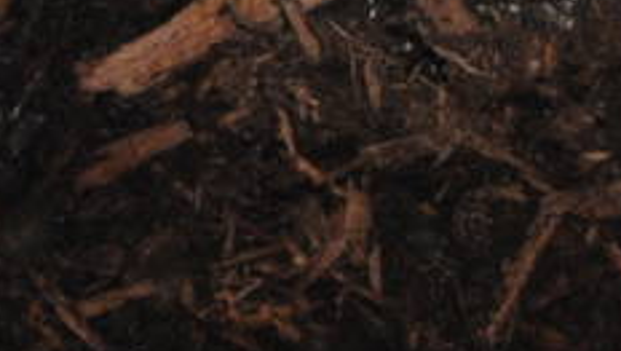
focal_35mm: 596
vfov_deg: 2.0
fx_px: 9817
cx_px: -193
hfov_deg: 3.6
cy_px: 84
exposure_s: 1/60
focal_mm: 55
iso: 200
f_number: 4
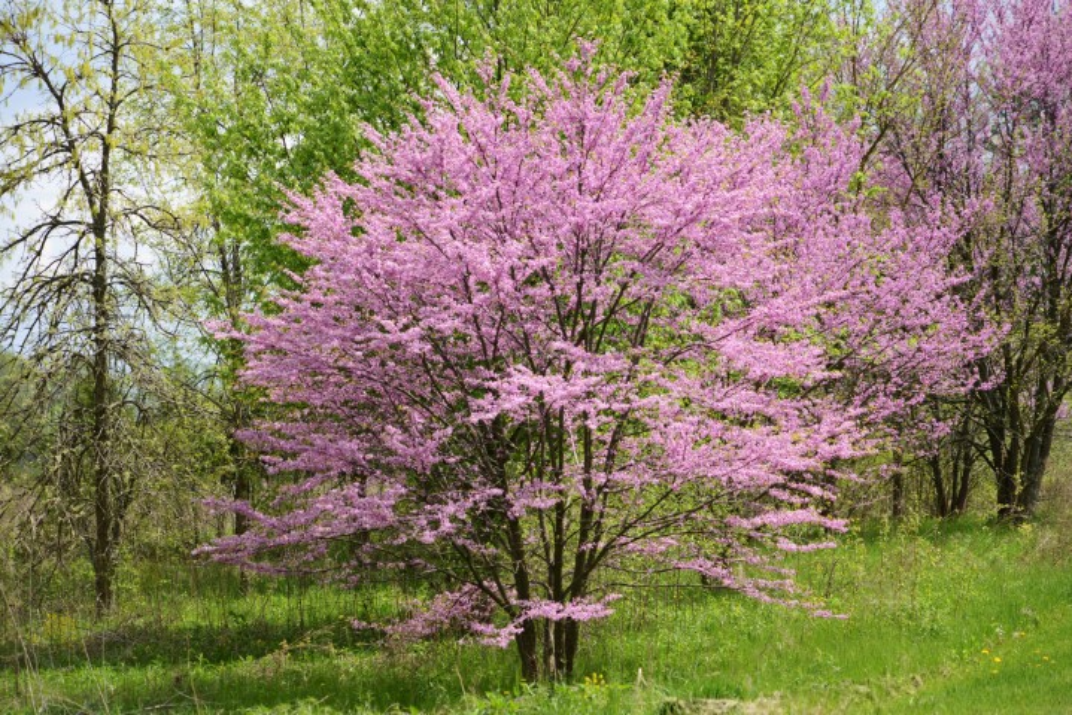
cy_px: 358
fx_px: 3724
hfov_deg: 16.4
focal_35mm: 125
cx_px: 536
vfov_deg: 11.0
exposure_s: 1/400
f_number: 5.6
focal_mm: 125
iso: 100
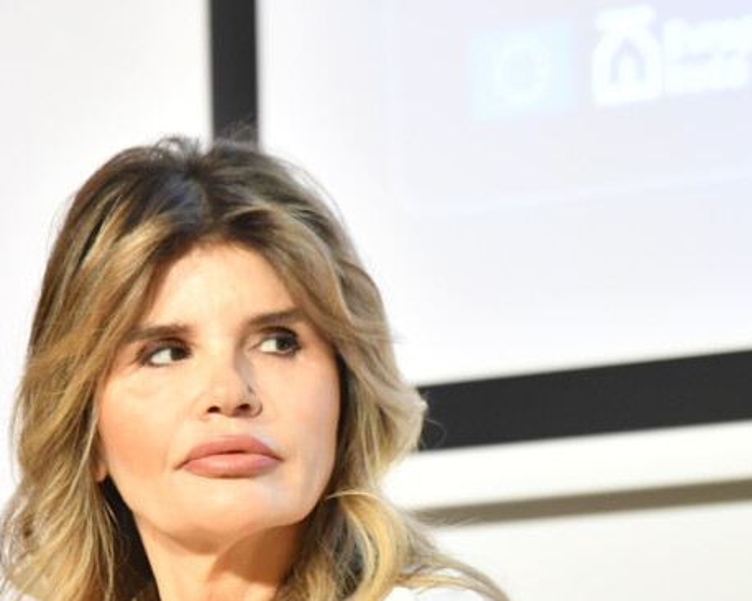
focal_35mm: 420
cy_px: 521
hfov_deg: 4.6
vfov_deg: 3.7
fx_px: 9344
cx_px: 158
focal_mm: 200
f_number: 4
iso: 4000
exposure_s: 1/250
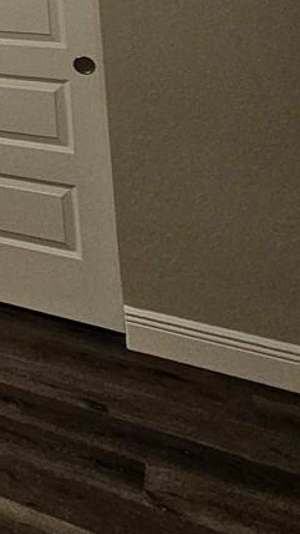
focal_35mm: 53
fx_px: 749
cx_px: -497
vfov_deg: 30.9
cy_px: -156
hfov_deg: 13.2
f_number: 2.2
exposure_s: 1/60
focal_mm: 2.2
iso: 320
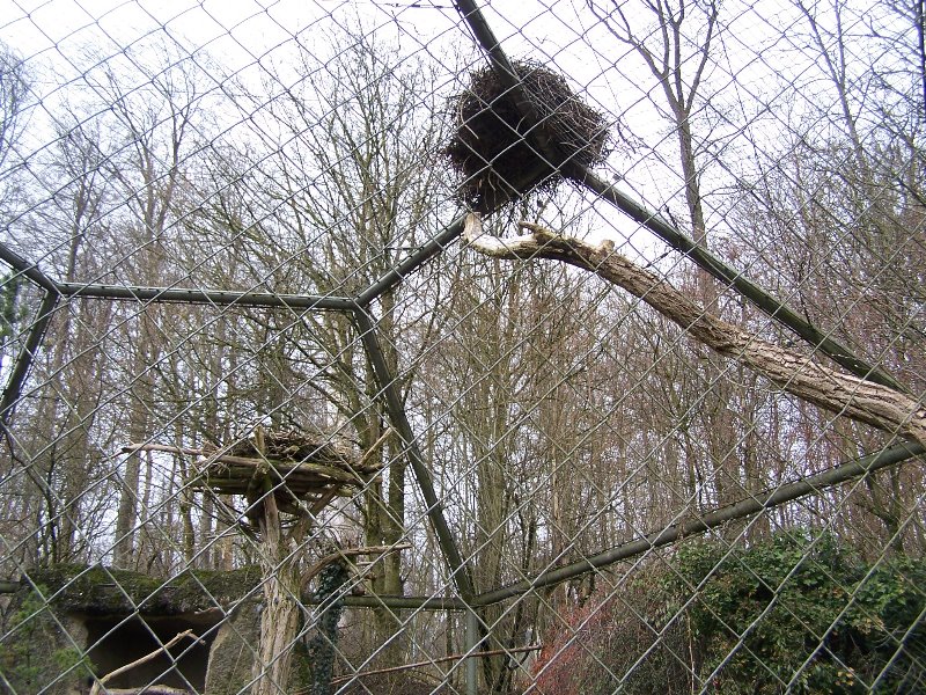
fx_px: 1017
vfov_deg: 37.7
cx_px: 463
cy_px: 348
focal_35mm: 38
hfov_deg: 49.0
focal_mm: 6.3
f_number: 2.8
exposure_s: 1/320
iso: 80
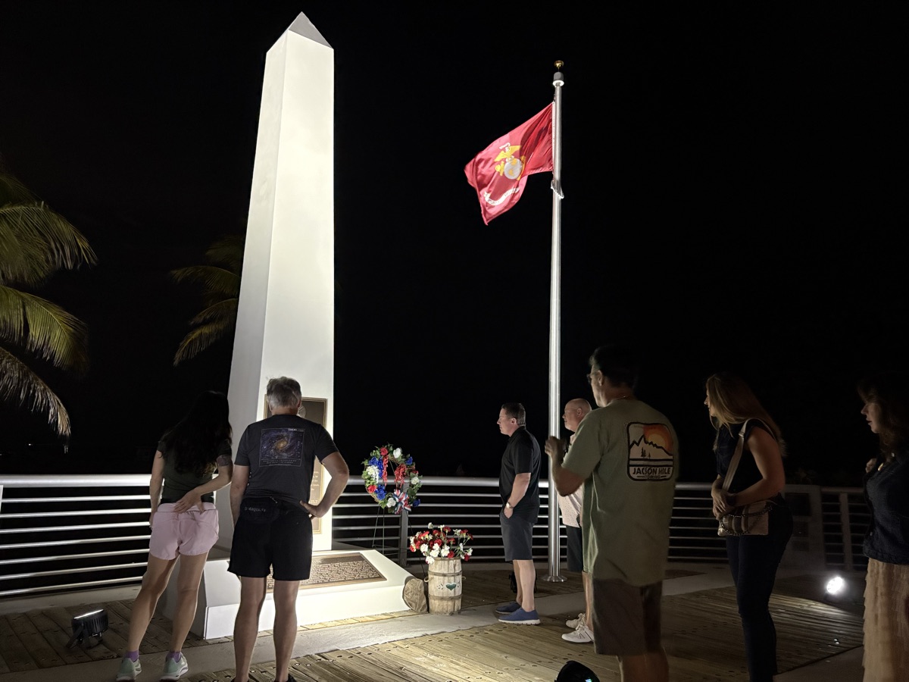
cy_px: 341
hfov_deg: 67.3
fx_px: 683
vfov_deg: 53.1
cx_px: 454
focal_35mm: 26
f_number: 1.6
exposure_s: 1/30
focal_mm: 5.96
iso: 1000
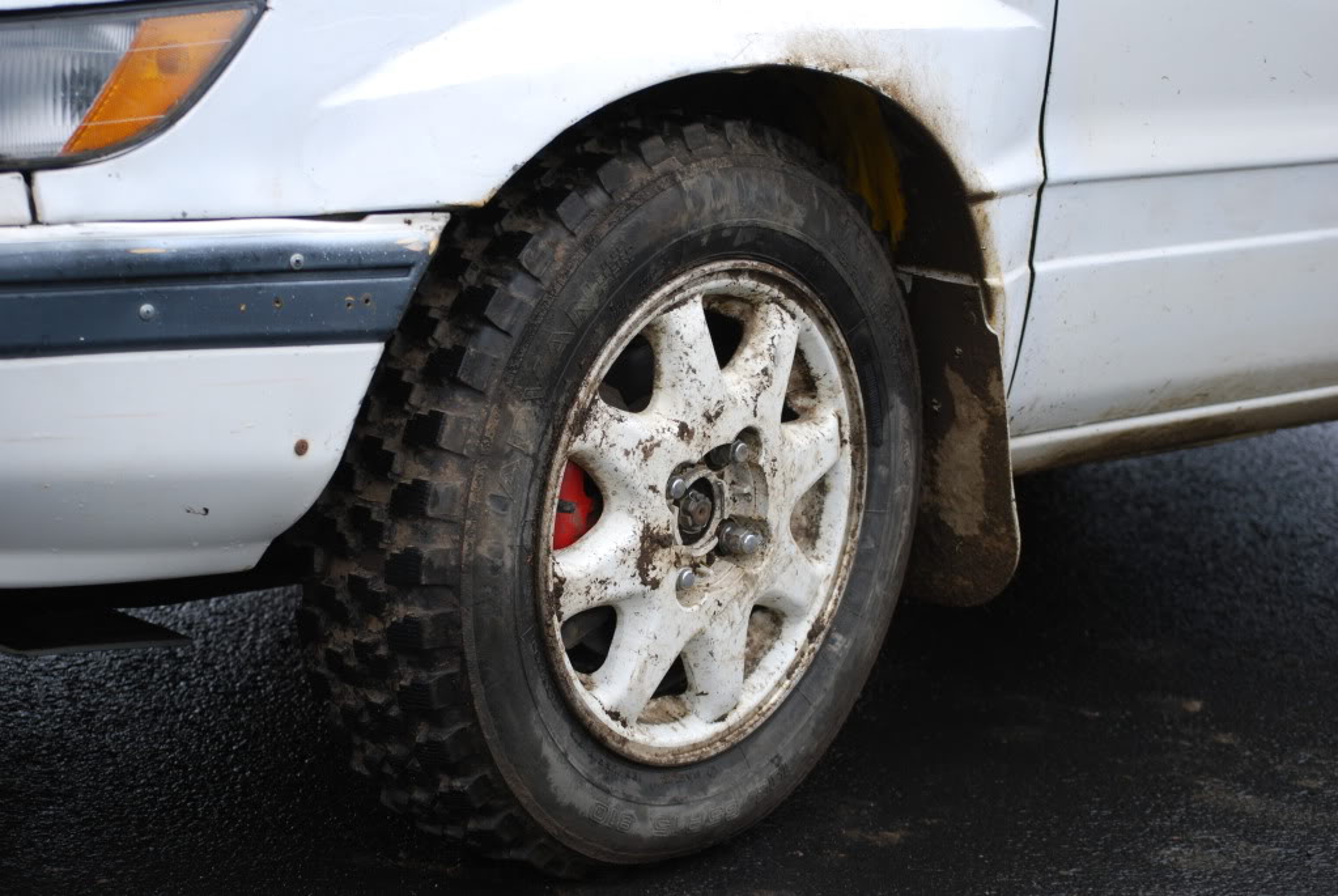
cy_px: 448
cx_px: 669
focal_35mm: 82
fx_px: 3070
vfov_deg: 16.6
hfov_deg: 24.6
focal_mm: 55
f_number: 5
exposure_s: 1/100
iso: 200
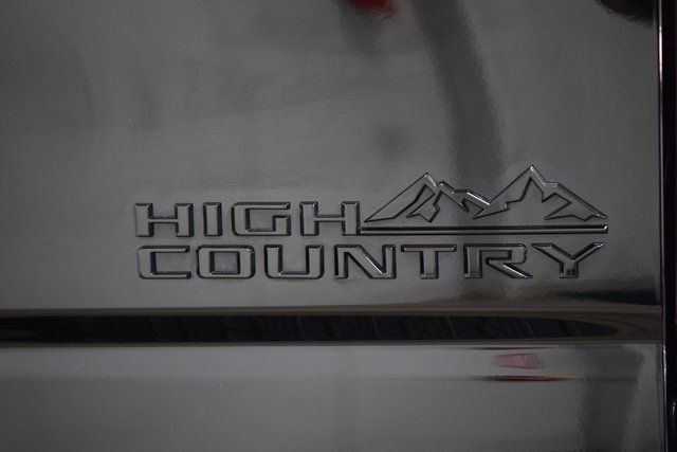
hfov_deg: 19.5
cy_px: 226
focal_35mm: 105
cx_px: 338
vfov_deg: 13.0
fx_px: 1975
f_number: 3.2
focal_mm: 70
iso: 1600
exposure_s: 1/30
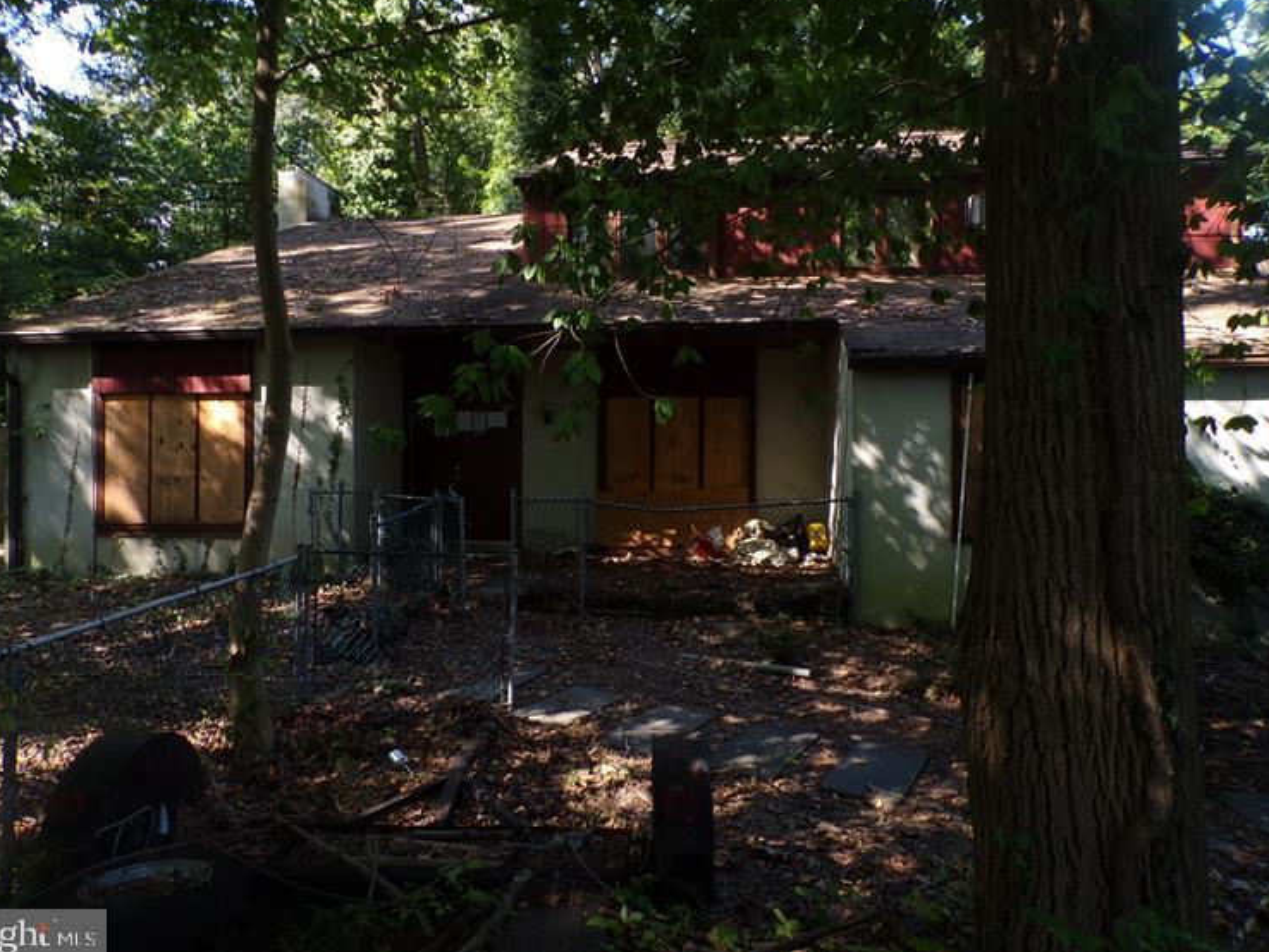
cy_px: 449
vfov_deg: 53.1
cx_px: 628
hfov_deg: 67.3
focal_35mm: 26
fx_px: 953
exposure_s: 1/60
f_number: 4.4
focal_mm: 4.3
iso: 91
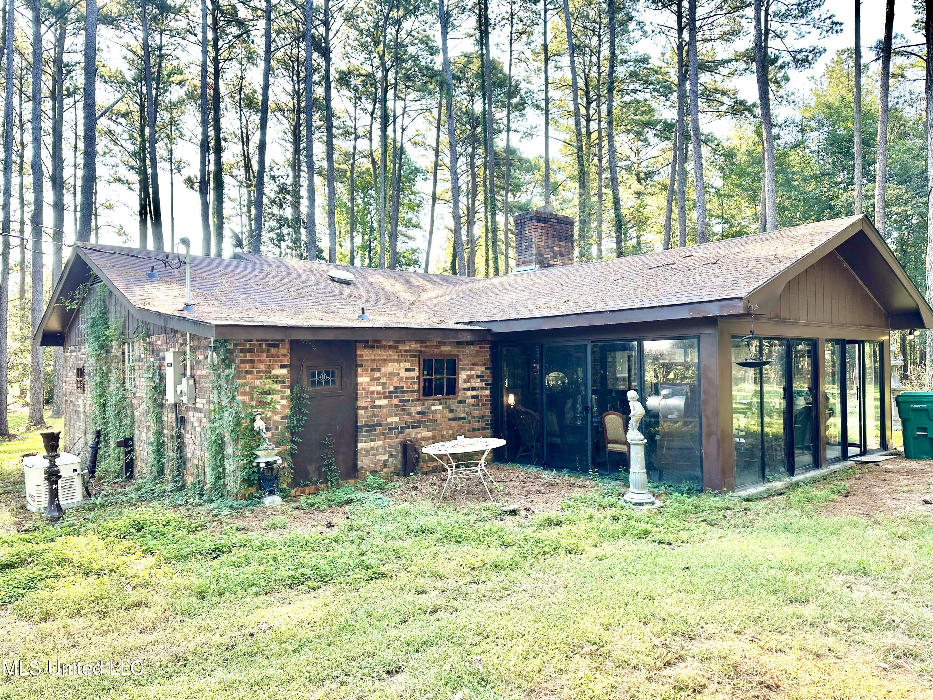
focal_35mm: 24
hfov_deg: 71.6
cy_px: 350
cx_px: 466
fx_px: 647
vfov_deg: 56.8
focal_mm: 6.86
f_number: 1.78
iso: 80
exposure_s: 1/288
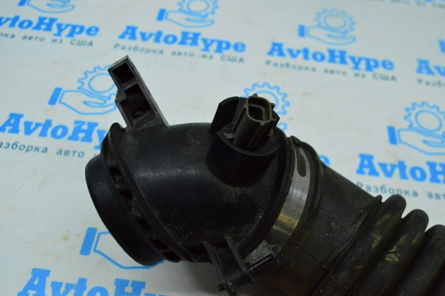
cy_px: 148
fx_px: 408
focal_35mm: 33
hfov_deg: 57.3
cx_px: 222
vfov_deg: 39.9
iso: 6400
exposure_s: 1/640
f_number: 6.3
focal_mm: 22
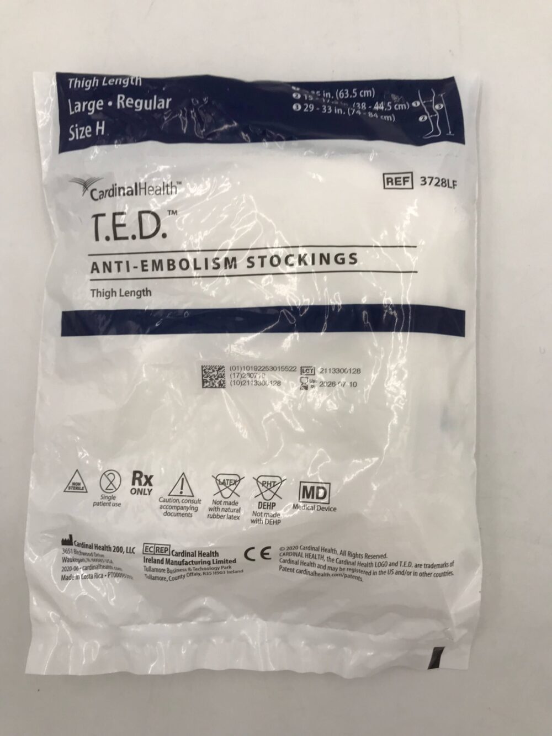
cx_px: 276
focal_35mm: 28
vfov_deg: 63.4
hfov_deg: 49.8
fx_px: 595
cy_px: 368
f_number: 1.8
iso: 32
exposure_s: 1/60
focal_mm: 3.99
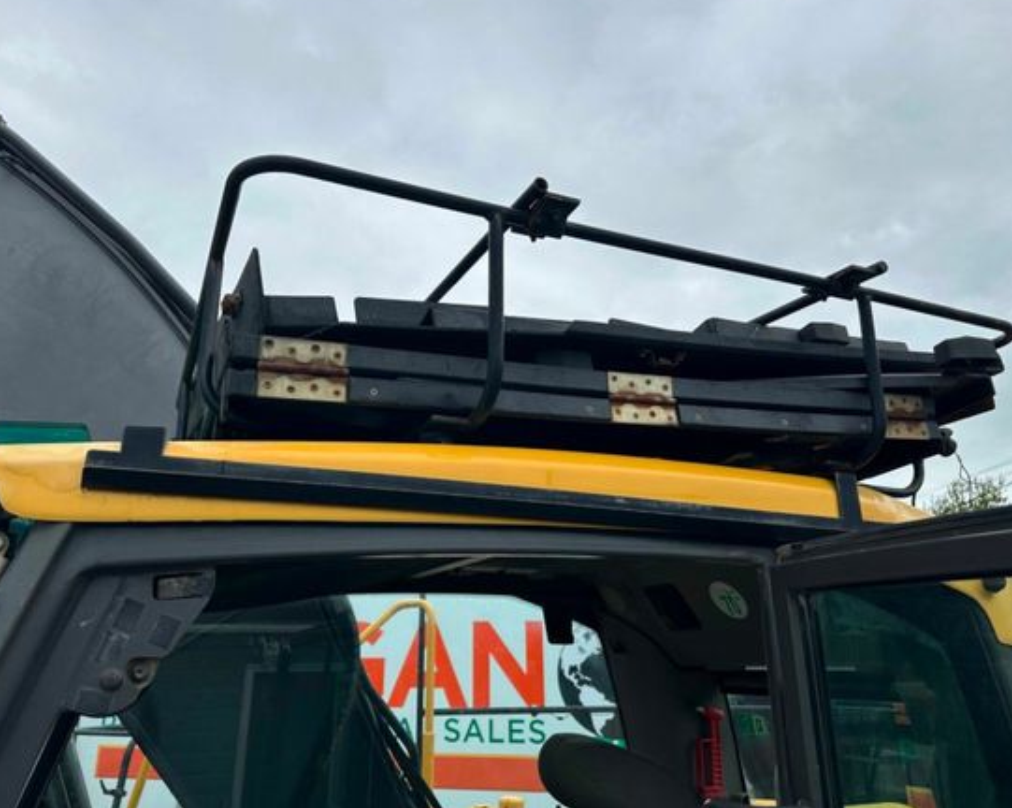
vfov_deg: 54.9
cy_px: 393
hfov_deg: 66.0
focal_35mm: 26
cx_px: 479
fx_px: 778
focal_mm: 6.86
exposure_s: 1/3155
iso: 80
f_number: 1.78
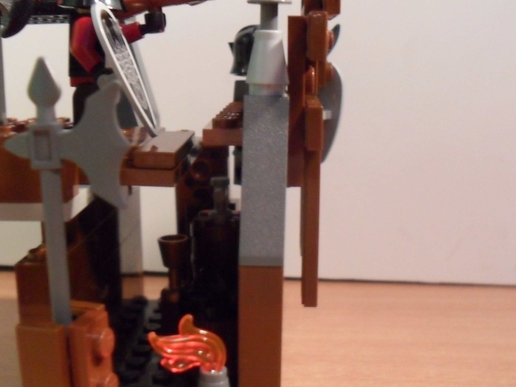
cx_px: 243
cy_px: 259
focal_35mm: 50
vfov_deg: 28.9
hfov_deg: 38.2
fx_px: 745
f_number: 3
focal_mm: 6.3
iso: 400
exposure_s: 1/4
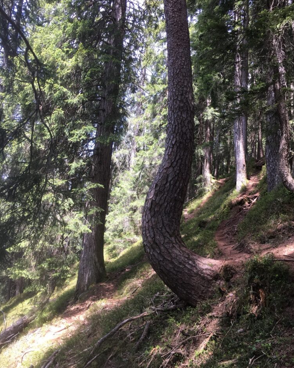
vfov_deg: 57.2
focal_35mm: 31
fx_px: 337
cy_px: 180
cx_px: 150
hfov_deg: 47.1
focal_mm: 4.15
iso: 25
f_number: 2.2
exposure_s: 1/100
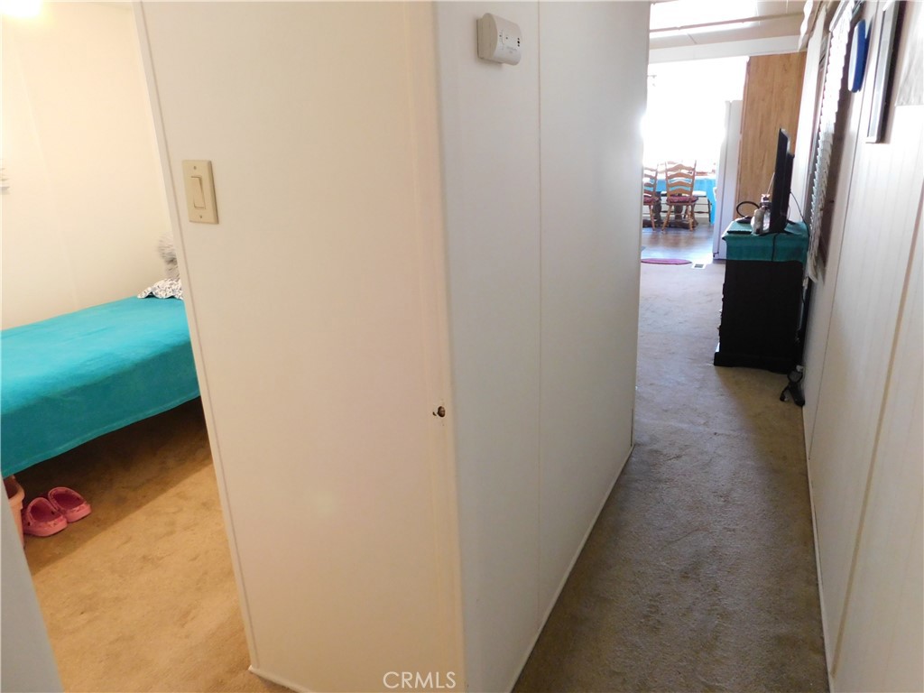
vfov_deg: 58.9
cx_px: 462
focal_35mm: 23
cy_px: 346
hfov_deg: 73.9
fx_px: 614
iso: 400
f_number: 3
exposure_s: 1/15
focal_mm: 4
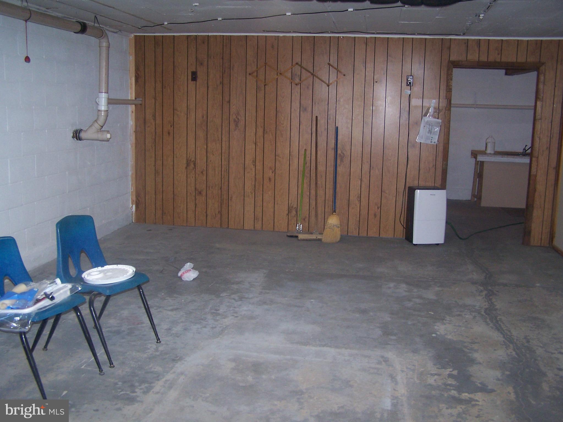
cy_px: 211
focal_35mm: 38
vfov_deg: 37.7
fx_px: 618
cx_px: 282
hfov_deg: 49.0
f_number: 2.8
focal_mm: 6.3
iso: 140
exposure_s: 1/60
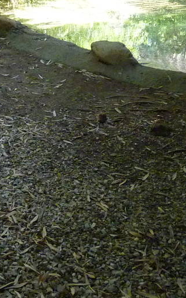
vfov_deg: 24.9
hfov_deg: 15.8
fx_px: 665
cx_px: 47
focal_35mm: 82
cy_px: 64
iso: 400
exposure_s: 1/125
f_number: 3.3
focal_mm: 4.1
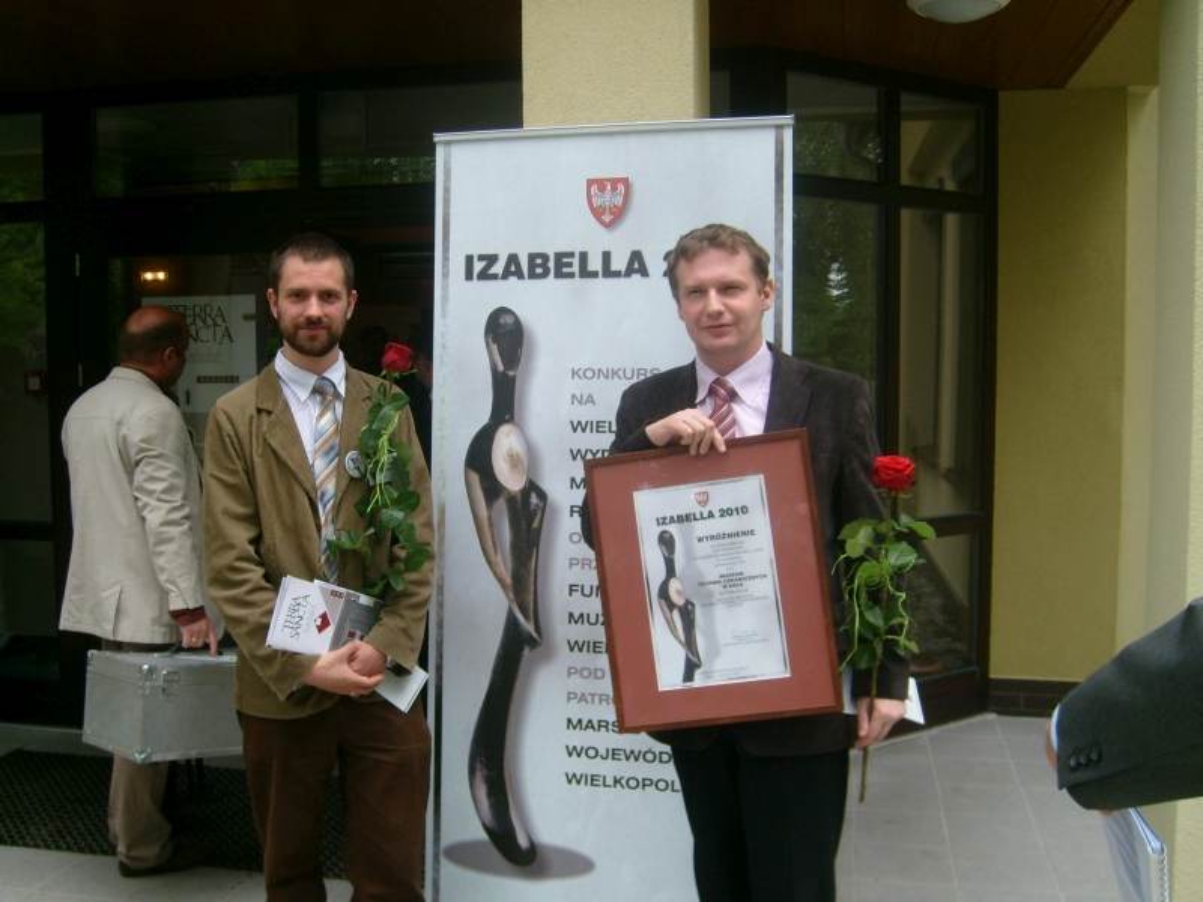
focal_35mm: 35
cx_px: 602
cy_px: 451
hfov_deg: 52.6
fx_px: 1216
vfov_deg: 40.7
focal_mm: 5.8
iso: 80
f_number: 2.8
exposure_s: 1/350
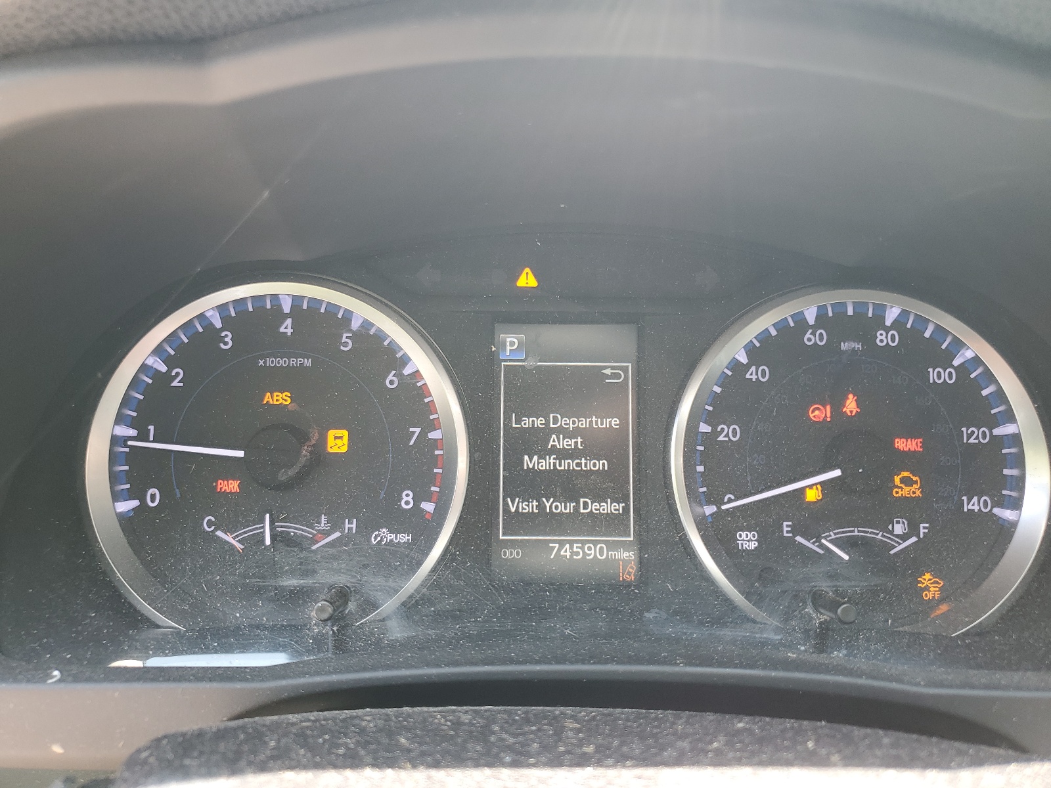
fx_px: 789
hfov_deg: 67.3
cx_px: 526
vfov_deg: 53.1
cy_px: 394
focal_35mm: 26
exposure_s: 1/60.2
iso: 50
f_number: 1.5
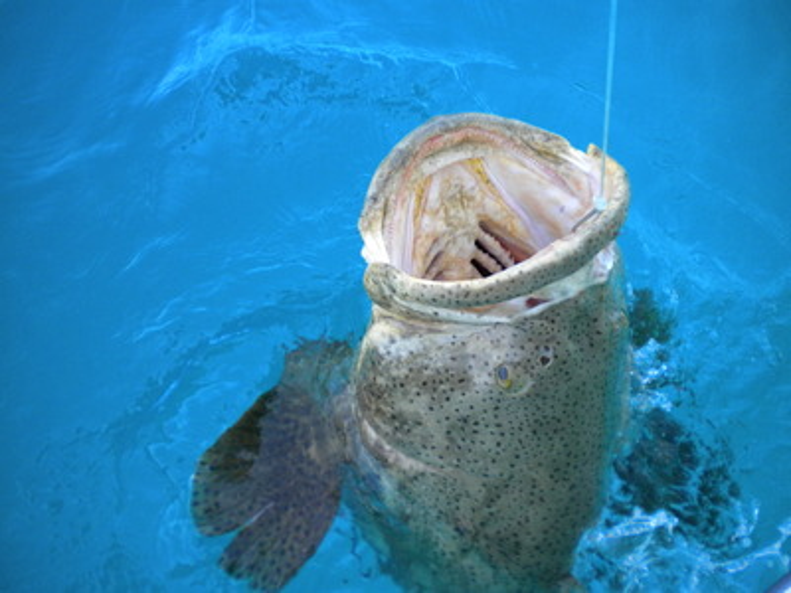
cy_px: 296
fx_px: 800
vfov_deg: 40.7
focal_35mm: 35
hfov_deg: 52.6
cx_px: 396
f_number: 3.1
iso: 255
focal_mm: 6.3
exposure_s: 1/475
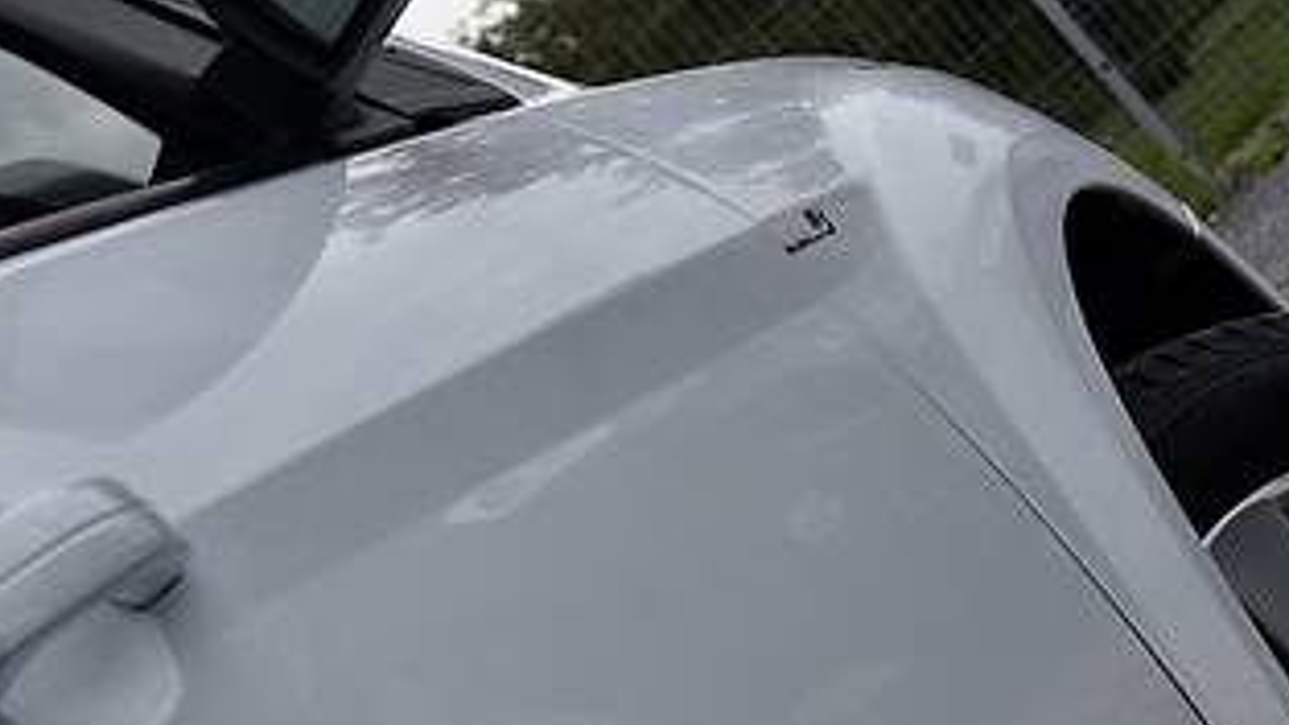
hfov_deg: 16.0
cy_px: 566
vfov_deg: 9.0
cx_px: 947
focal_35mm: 134
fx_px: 4580
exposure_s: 1/320
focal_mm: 50
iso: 200
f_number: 9
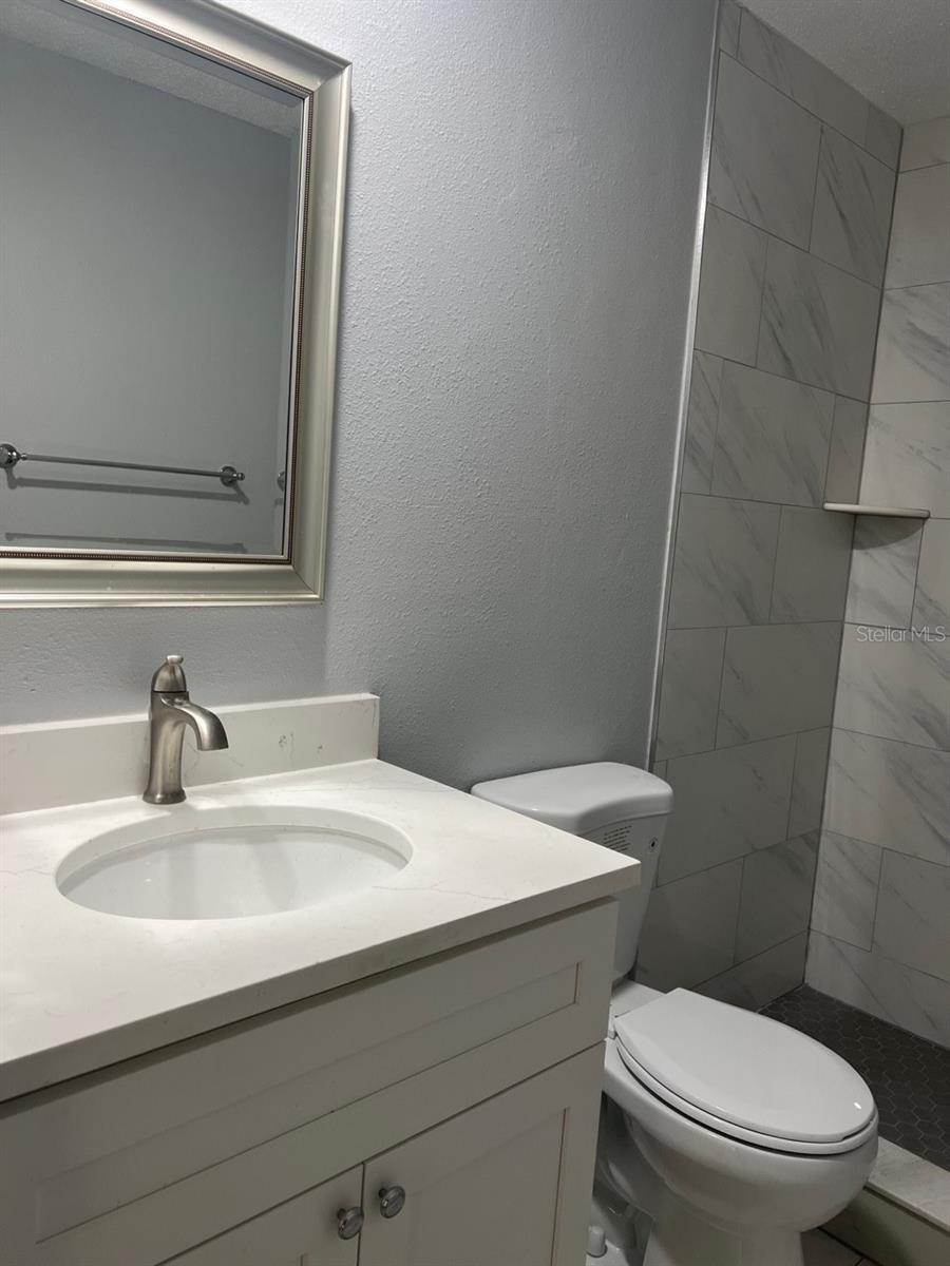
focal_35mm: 26
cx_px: 475
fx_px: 951
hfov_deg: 53.1
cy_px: 633
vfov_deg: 67.3
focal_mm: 5.7
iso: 125
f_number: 1.5
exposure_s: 1/120
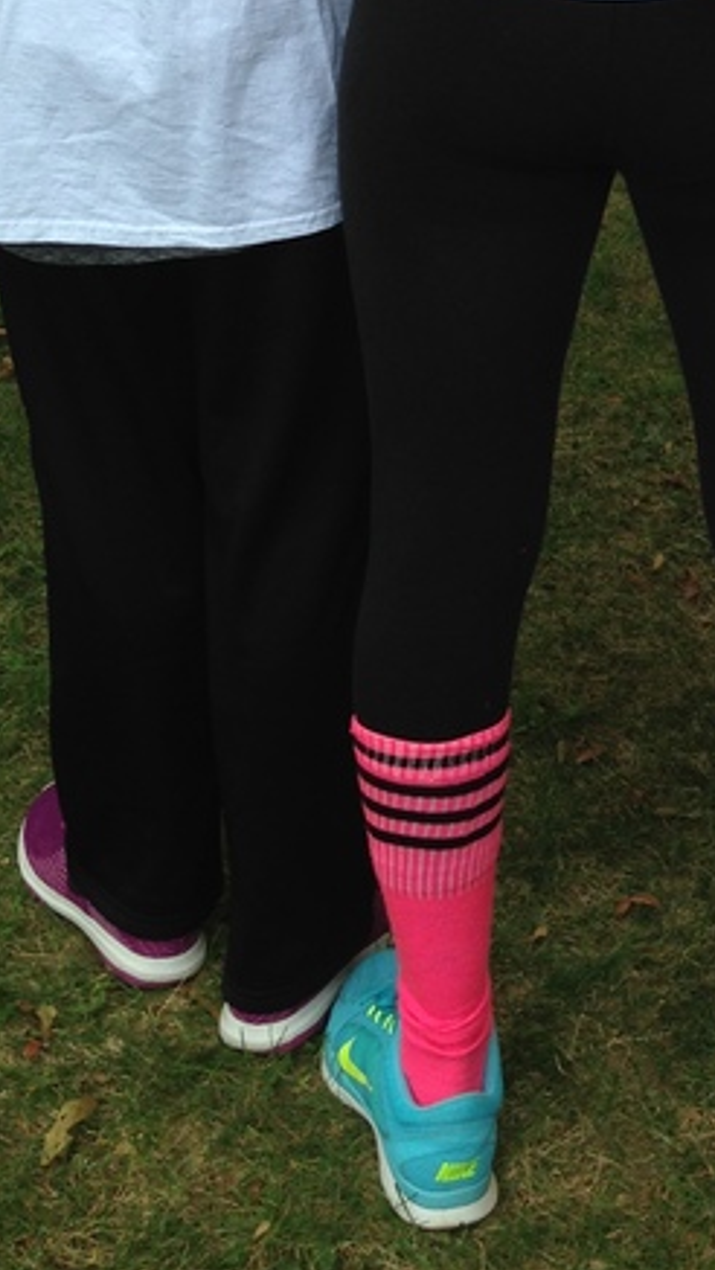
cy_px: -23
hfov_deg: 15.0
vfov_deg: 25.4
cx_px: 732
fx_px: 2661
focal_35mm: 79
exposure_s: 1/369
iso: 50
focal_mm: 4.12
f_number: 2.4
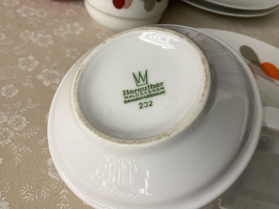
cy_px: 104
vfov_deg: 45.4
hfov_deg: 58.4
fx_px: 250
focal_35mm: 31
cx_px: 140
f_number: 2.4
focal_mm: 3.3
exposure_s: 1/60
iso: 125
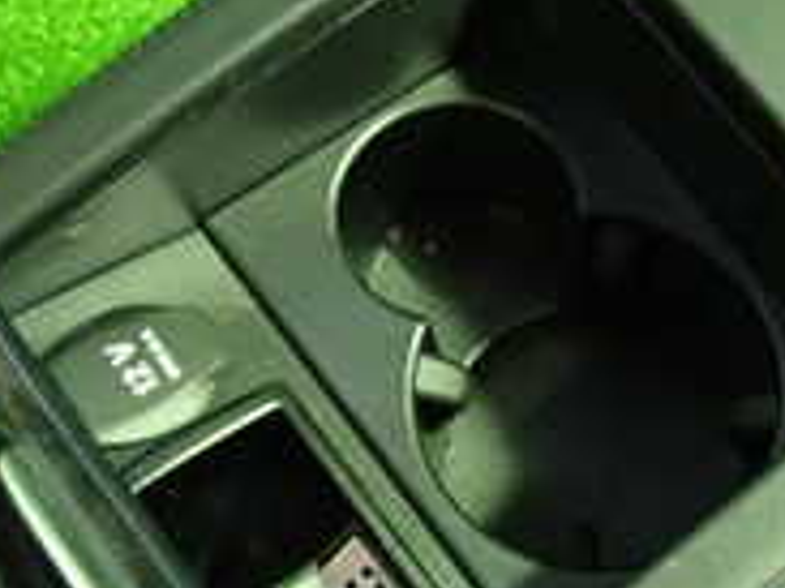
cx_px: 746
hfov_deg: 23.1
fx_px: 1858
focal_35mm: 82
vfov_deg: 17.9
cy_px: 227
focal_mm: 4.5
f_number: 2
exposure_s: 1/30
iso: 640
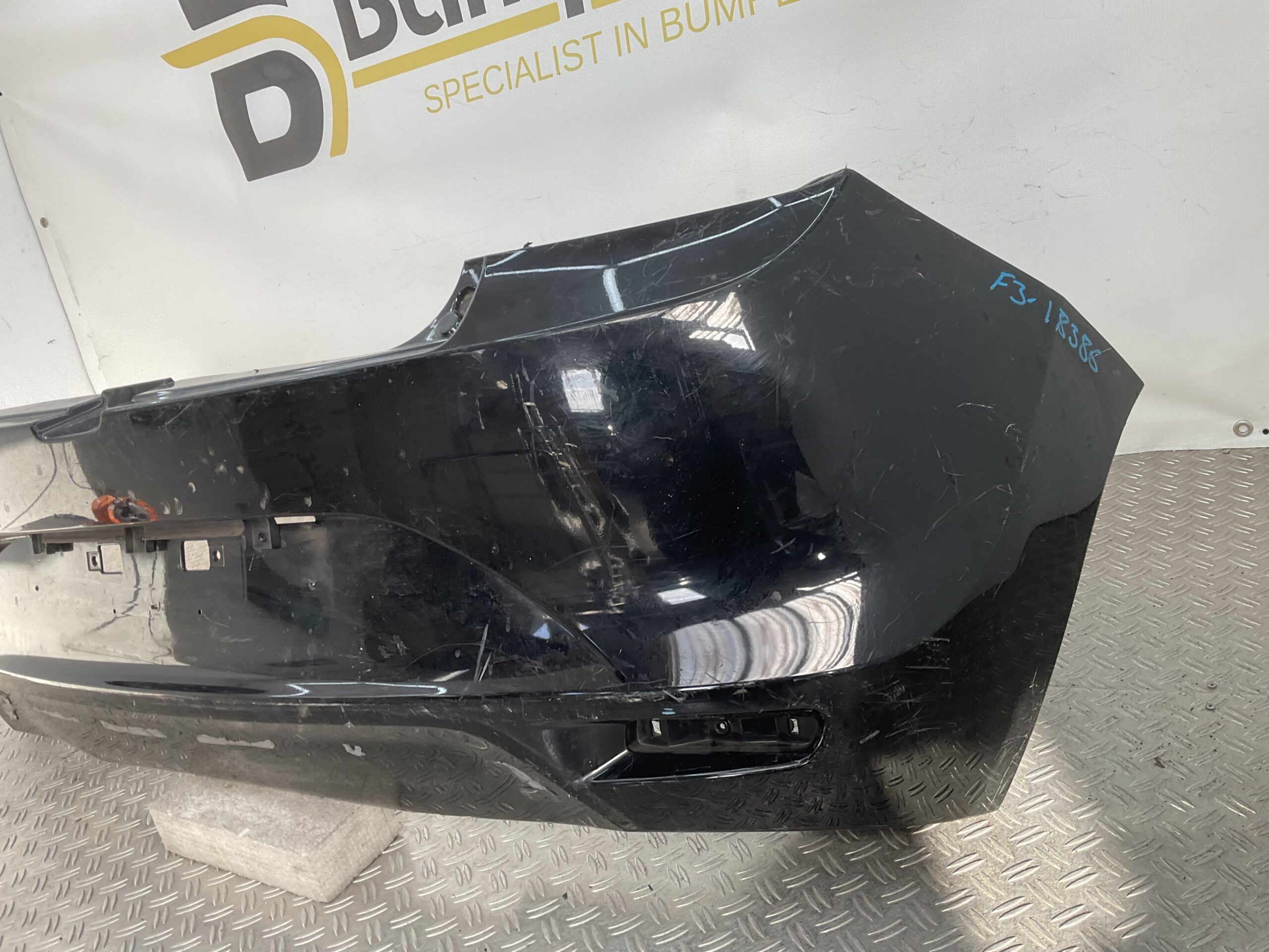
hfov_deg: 61.7
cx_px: 634
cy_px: 476
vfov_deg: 48.2
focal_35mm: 29
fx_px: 1063
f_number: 1.8
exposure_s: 1/120
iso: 20
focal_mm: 3
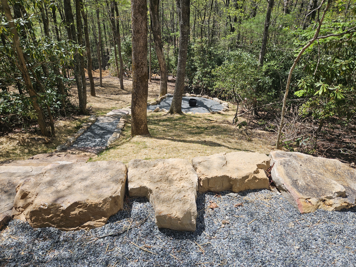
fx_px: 237
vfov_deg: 58.9
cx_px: 178
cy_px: 134
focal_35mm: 23
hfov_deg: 73.9
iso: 25
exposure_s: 1/1449
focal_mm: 5.4
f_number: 1.8
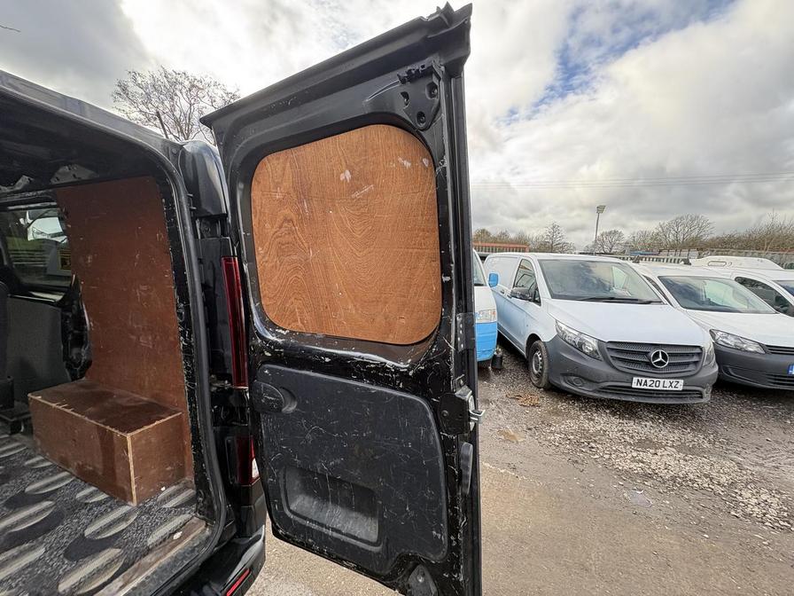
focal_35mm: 14
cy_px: 298
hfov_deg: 102.1
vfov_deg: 85.7
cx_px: 397
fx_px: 321
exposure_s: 1/187
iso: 50
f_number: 2.2
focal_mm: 2.22
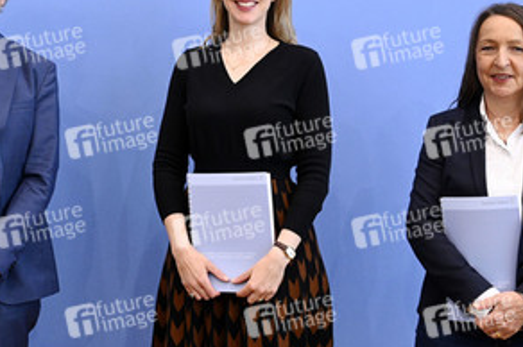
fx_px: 784
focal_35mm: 54
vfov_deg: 24.8
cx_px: 243
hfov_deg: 36.9
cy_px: 93
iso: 3200
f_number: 5.6
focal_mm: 35
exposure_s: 1/400
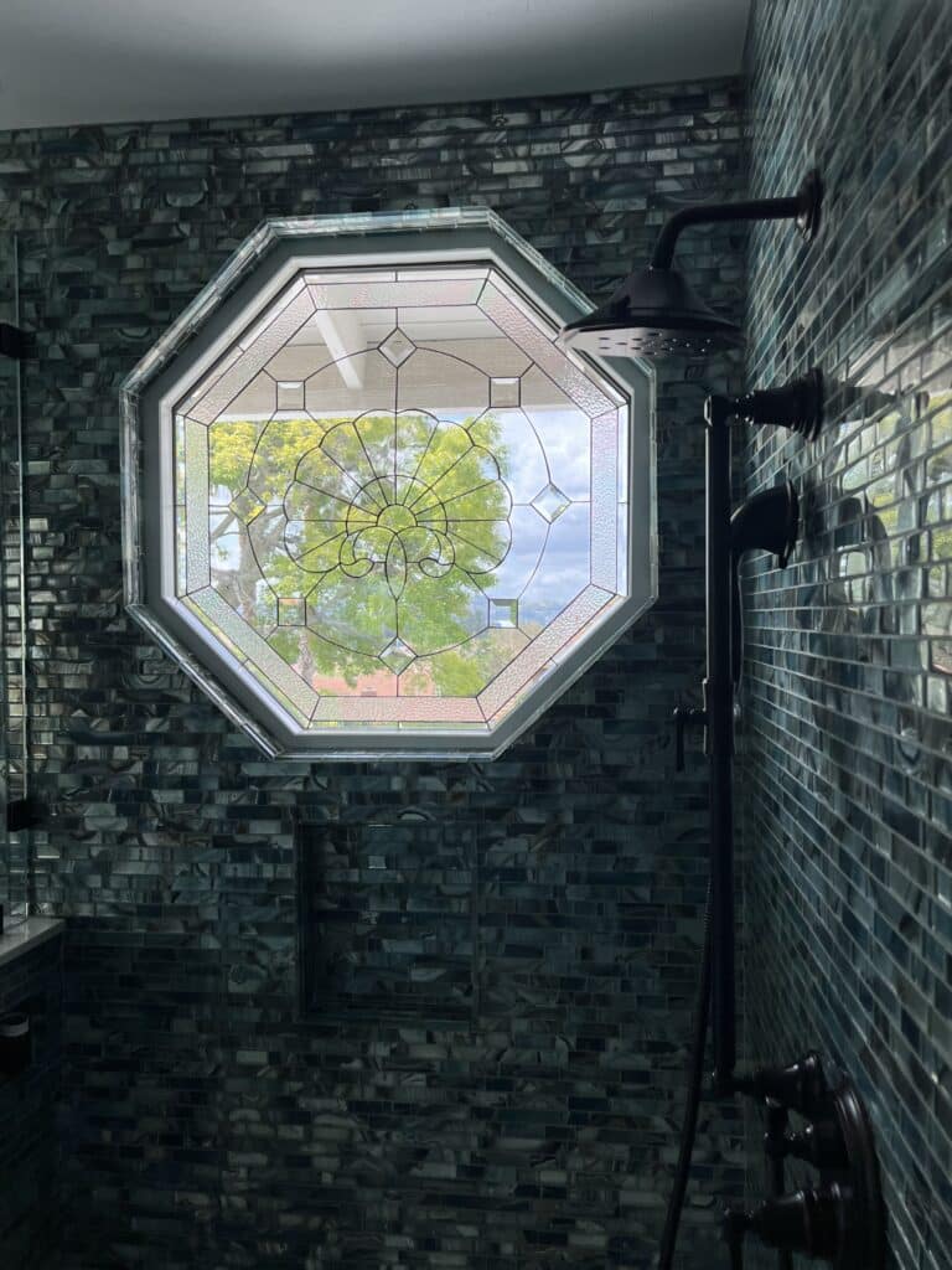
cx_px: 476
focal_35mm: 26
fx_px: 953
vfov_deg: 67.3
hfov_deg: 53.1
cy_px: 635
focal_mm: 5.7
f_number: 1.5
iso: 50
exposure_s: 1/873
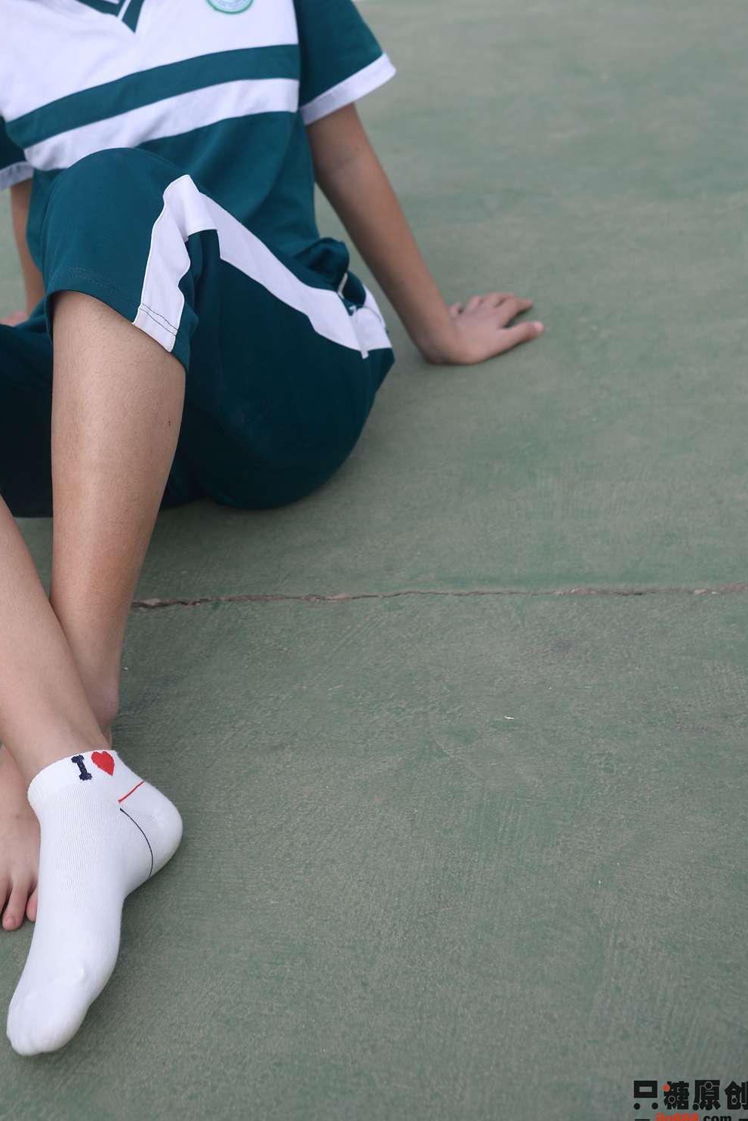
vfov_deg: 36.7
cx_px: 199
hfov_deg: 25.3
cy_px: 293
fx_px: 1650
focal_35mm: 53
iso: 160
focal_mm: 35
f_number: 5.6
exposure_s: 1/1000
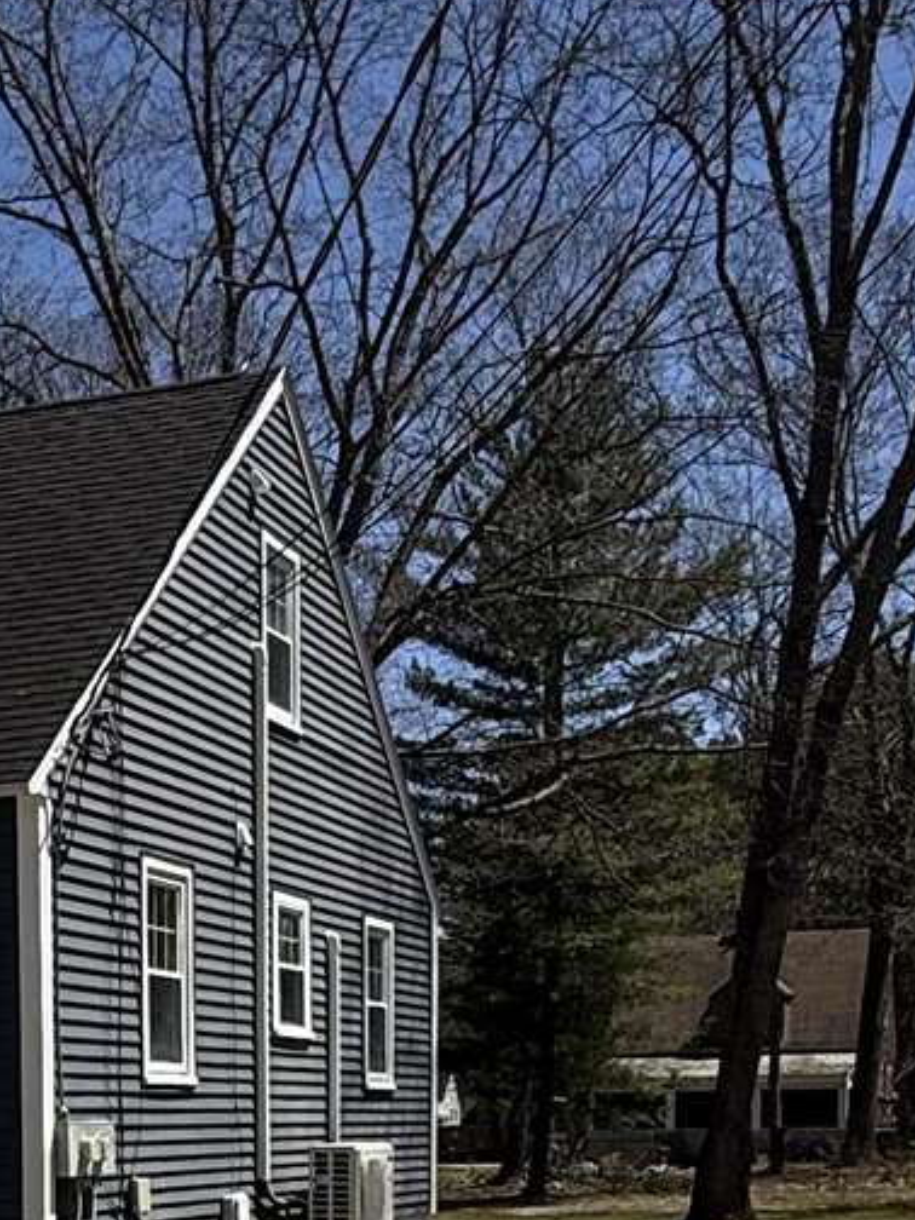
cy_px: 1360
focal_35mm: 64
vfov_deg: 27.5
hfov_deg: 22.5
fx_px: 2256
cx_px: 128
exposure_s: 1/3289
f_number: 2.2
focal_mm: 2.22
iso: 50
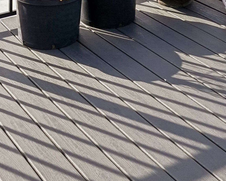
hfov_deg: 23.0
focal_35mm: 83
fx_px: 555
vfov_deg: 14.0
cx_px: 103
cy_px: -228
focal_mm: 16
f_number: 5
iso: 400
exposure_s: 1/2000
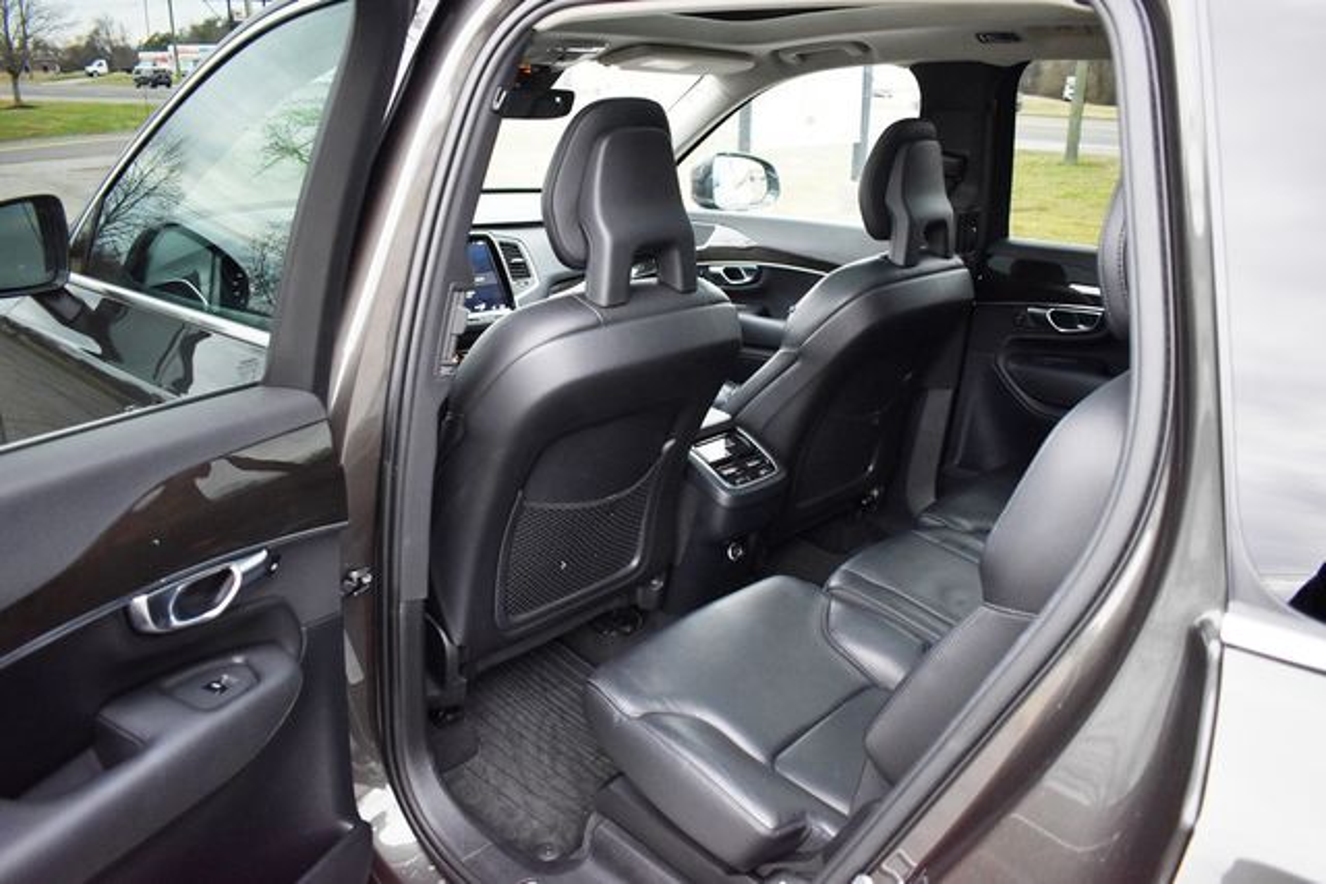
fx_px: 995
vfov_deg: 48.0
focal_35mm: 27
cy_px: 442
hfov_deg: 67.4
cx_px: 663
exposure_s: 1/125
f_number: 3.5
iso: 1250
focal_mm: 18
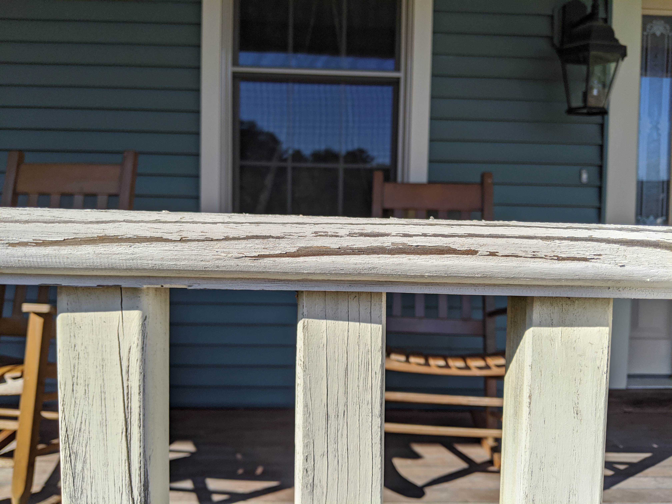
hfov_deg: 65.3
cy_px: 252
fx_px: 524
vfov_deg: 51.4
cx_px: 336
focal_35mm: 27
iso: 60
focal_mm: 4.44
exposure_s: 1/2347
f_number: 1.8
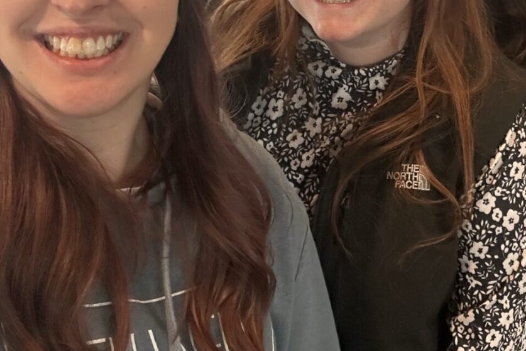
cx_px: 439
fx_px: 730
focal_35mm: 50
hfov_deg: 37.8
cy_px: 47
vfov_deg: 26.3
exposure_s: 1/60
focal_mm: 2.69
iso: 320
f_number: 1.9
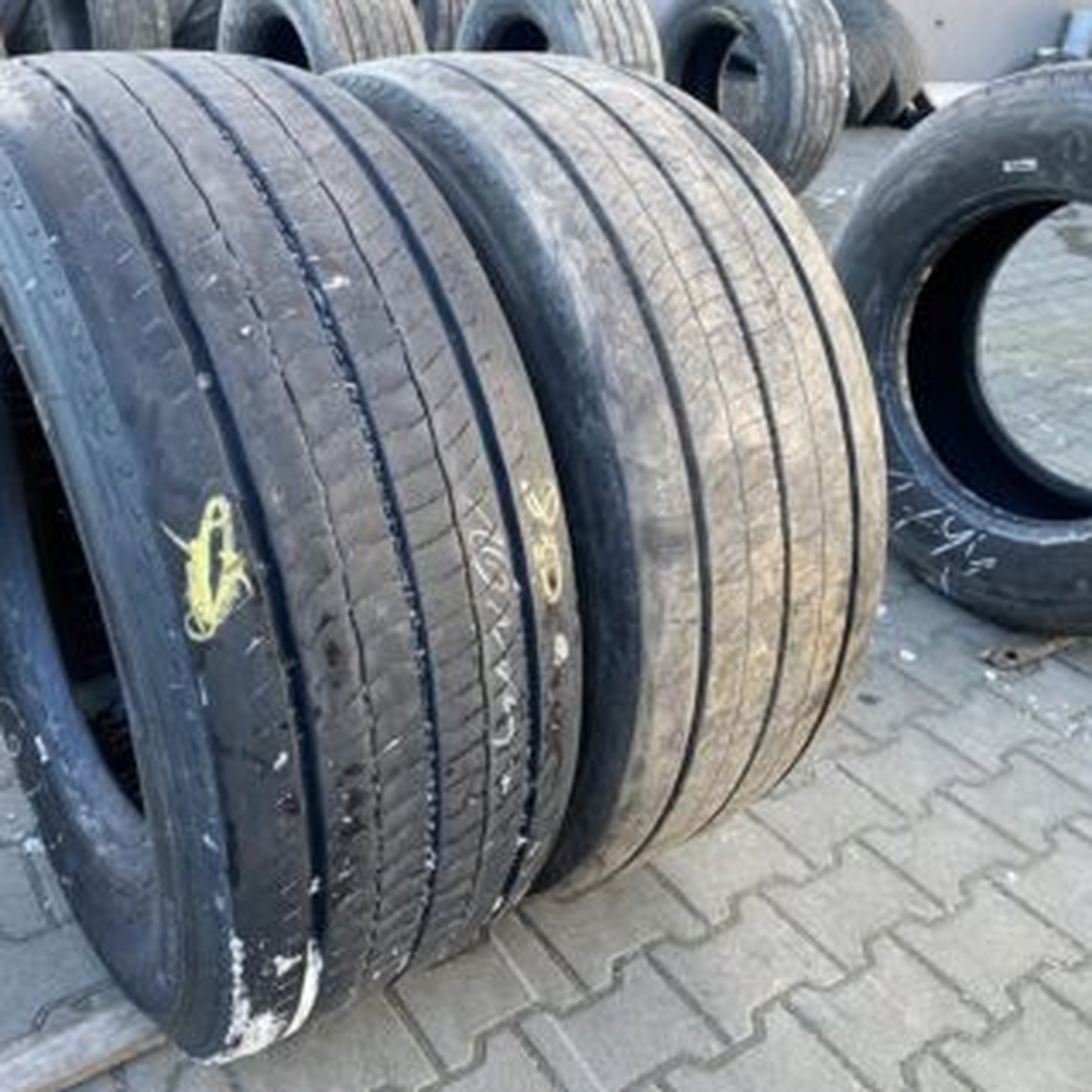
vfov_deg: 52.5
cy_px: 546
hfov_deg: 52.4
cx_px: 490
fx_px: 1106
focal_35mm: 31
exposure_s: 1/121
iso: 80
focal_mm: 4.25
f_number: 1.8
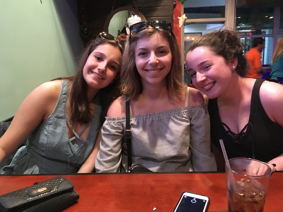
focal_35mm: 29
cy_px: 106
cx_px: 142
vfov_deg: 48.2
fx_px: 237
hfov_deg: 61.7
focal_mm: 4.15
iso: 500
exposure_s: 1/15
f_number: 2.2
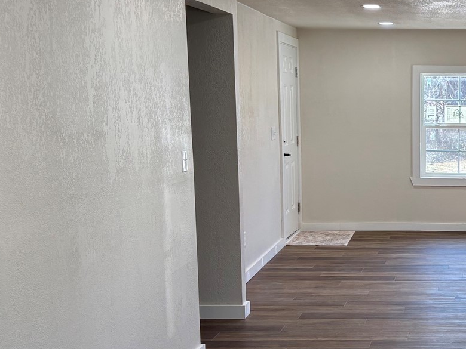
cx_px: 469
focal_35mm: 64
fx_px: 862
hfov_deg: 28.4
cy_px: 193
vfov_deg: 22.9
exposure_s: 1/120
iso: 64
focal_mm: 5.96
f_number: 1.6
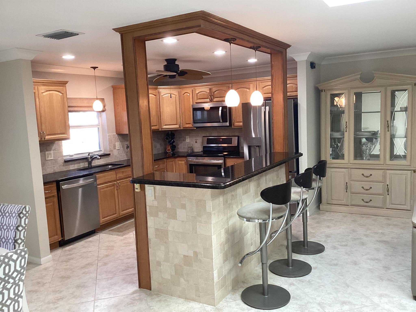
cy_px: 156
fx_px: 373
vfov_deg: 45.4
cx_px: 208
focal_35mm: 31
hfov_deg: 58.4
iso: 125
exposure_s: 1/60
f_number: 2.4
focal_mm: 3.3
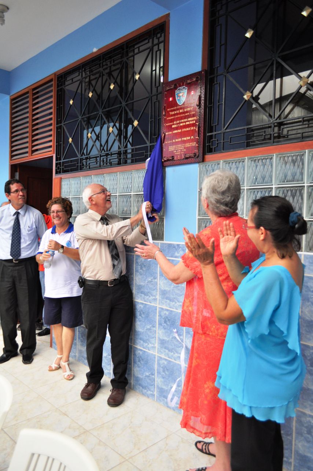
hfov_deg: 47.8
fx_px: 353
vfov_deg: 67.4
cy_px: 236
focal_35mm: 27
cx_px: 156
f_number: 4.5
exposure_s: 1/1000
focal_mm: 18
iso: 400
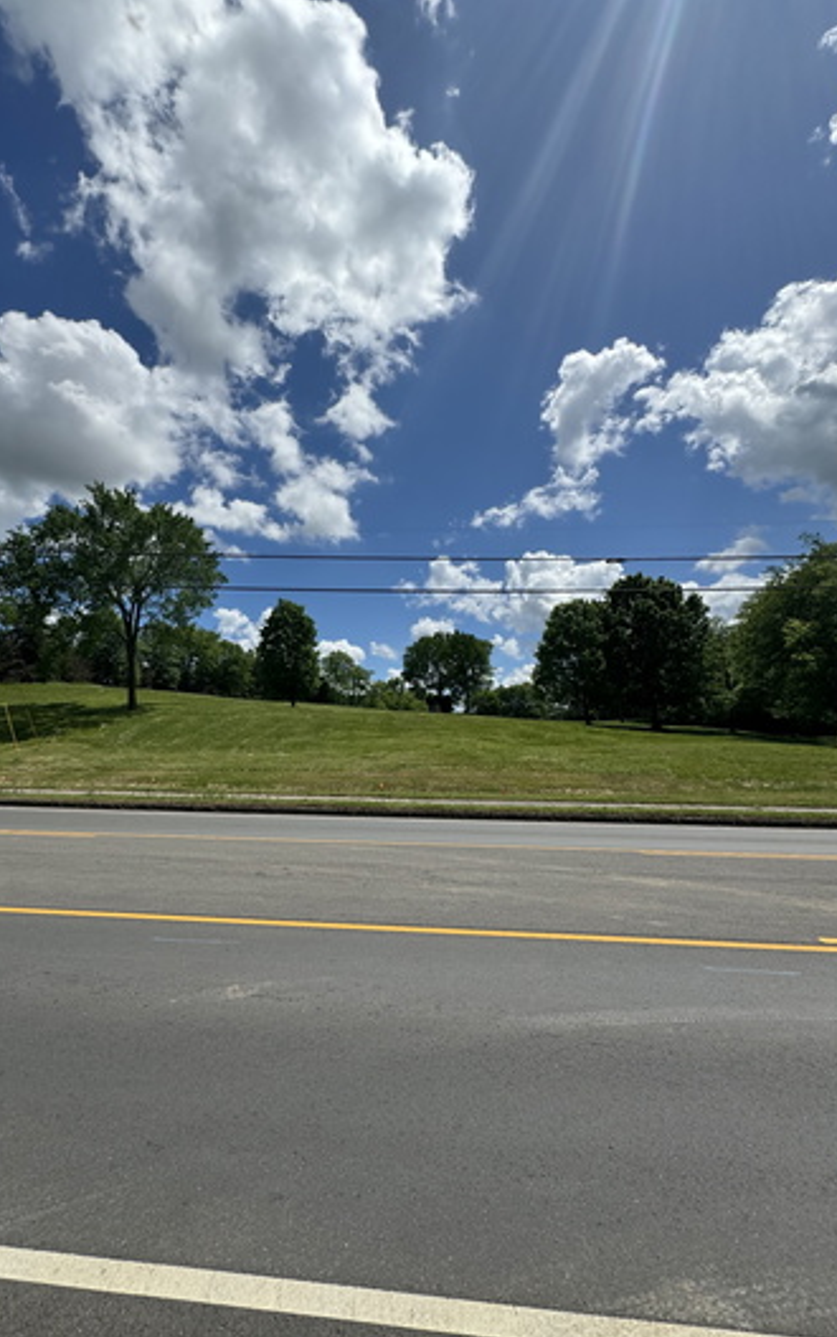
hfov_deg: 74.4
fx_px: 547
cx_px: 358
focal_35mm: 15
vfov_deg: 101.4
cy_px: 674
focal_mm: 2.22
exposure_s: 1/3906
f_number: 2.2
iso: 50
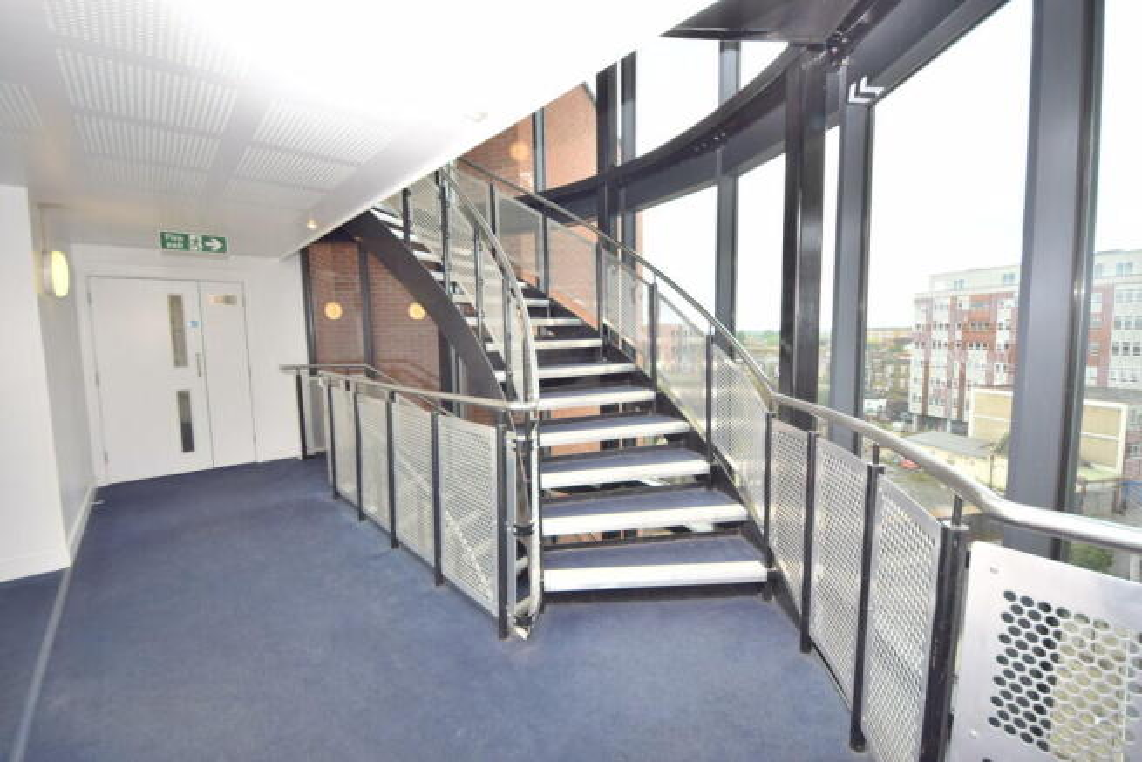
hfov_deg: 85.4
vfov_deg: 63.2
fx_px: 619
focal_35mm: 20
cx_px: 571
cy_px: 381
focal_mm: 13
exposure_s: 1/200
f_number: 5
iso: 360
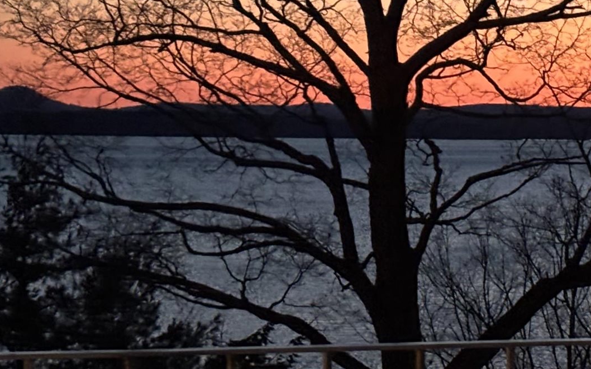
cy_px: 93
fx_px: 2577
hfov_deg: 13.0
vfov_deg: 8.2
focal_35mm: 160
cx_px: 515
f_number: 1.6
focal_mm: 5.96
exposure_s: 1/18
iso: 400
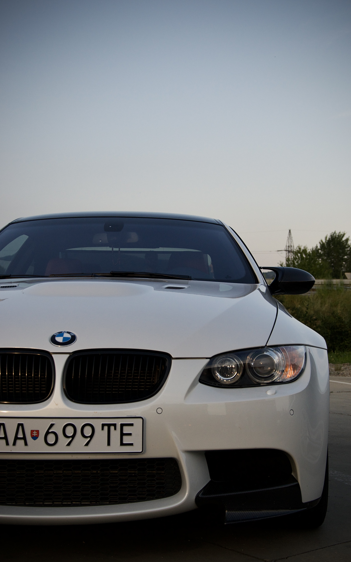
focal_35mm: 59
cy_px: 282
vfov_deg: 34.5
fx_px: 903
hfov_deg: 22.0
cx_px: 187
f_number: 5.6
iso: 400
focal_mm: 38
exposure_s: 1/800
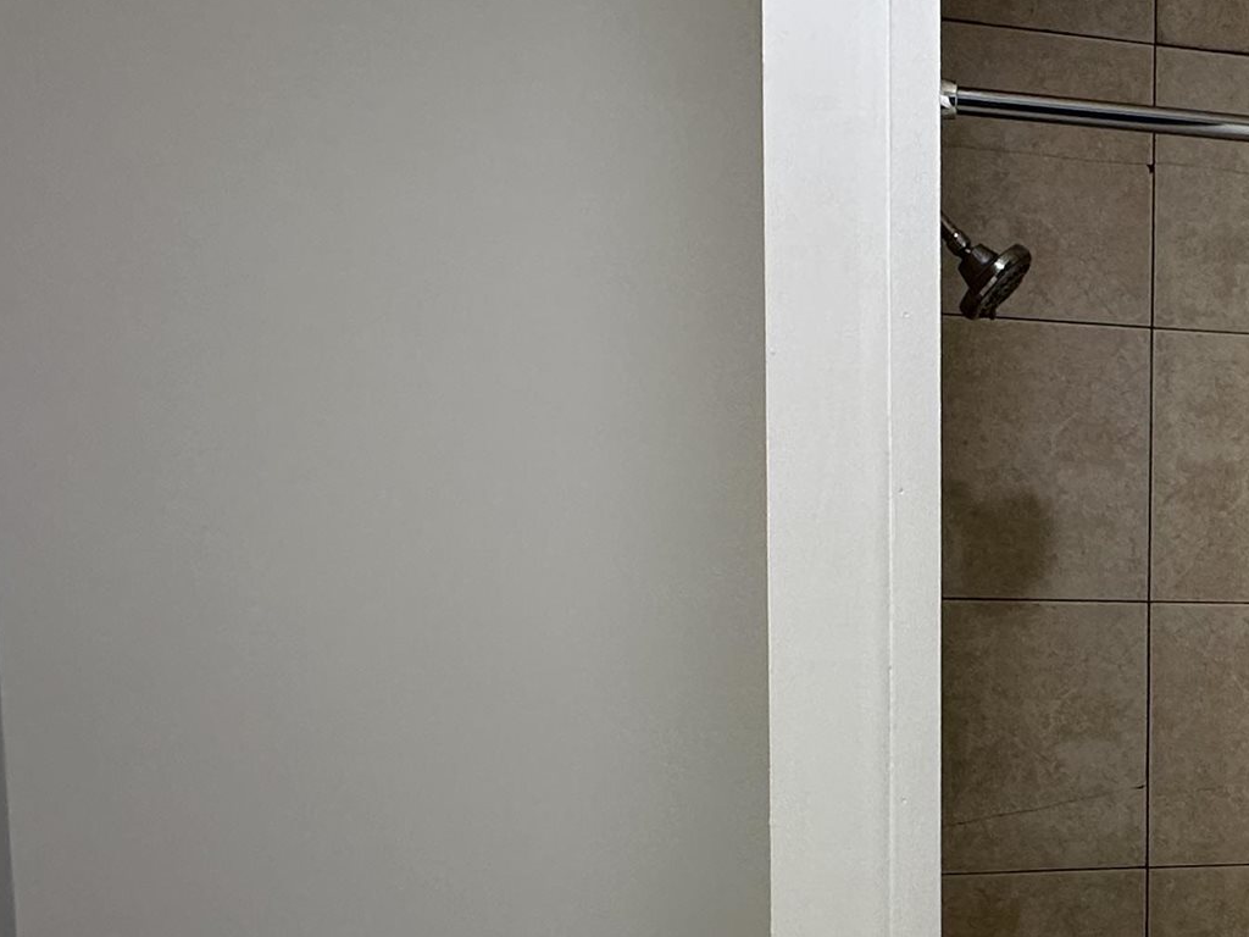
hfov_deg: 39.7
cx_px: 1234
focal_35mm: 42
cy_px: 733
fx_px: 1515
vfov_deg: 33.5
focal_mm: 2.22
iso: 200
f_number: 2.2
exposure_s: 1/120
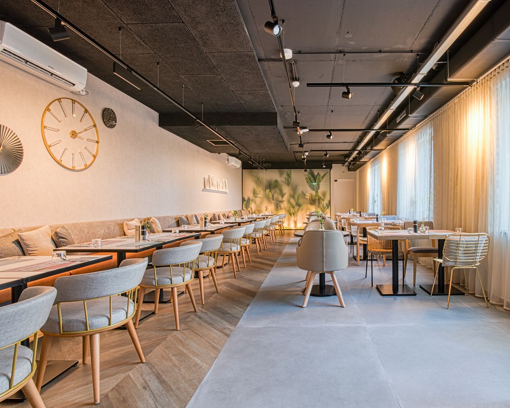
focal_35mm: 19
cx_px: 317
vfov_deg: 70.9
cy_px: 201
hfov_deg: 81.8
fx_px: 287
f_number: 18
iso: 200
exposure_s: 1/2
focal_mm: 12
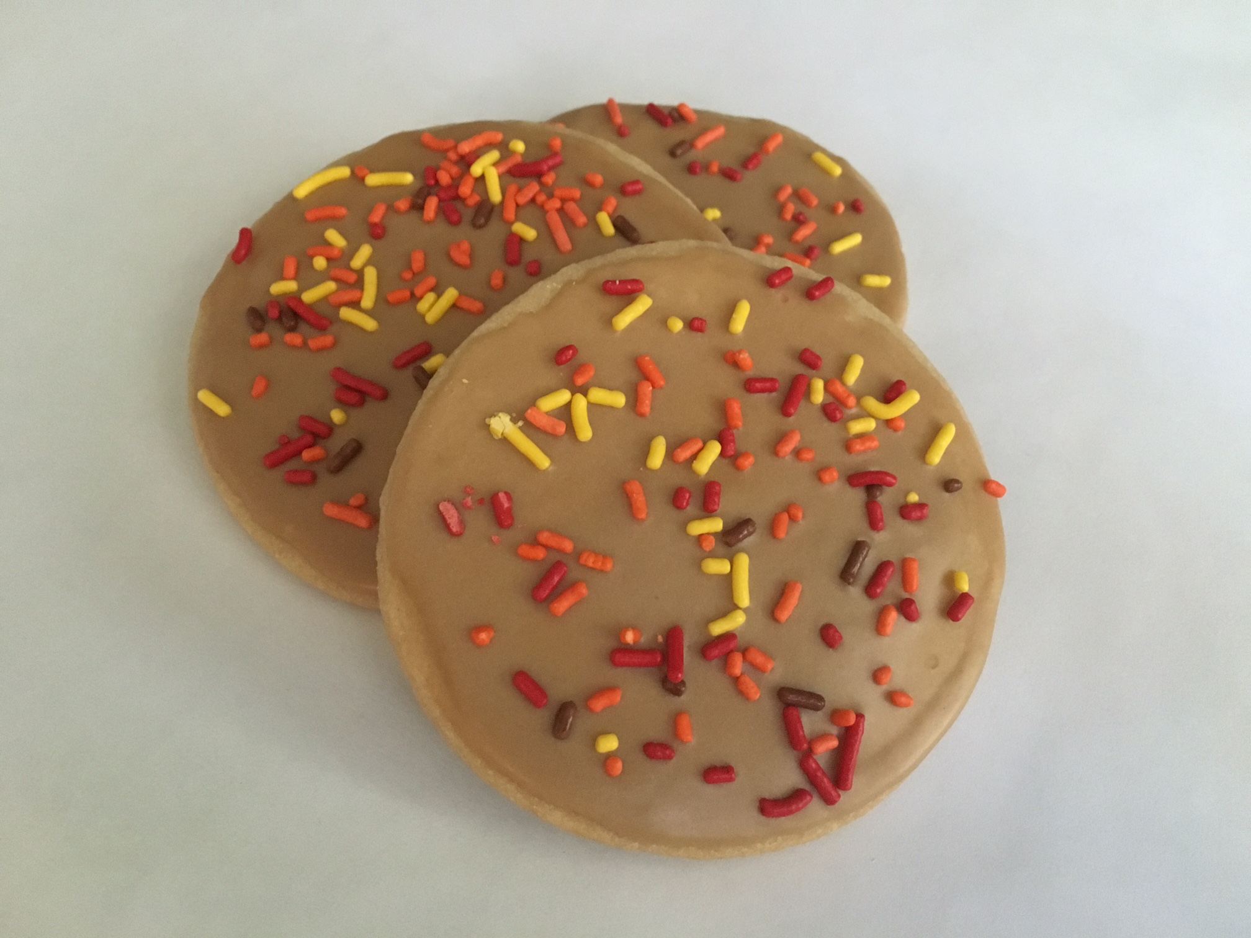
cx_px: 626
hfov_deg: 61.7
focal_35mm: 29
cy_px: 469
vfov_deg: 48.2
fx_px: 1048
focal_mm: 4.15
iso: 250
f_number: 2.2
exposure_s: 1/15
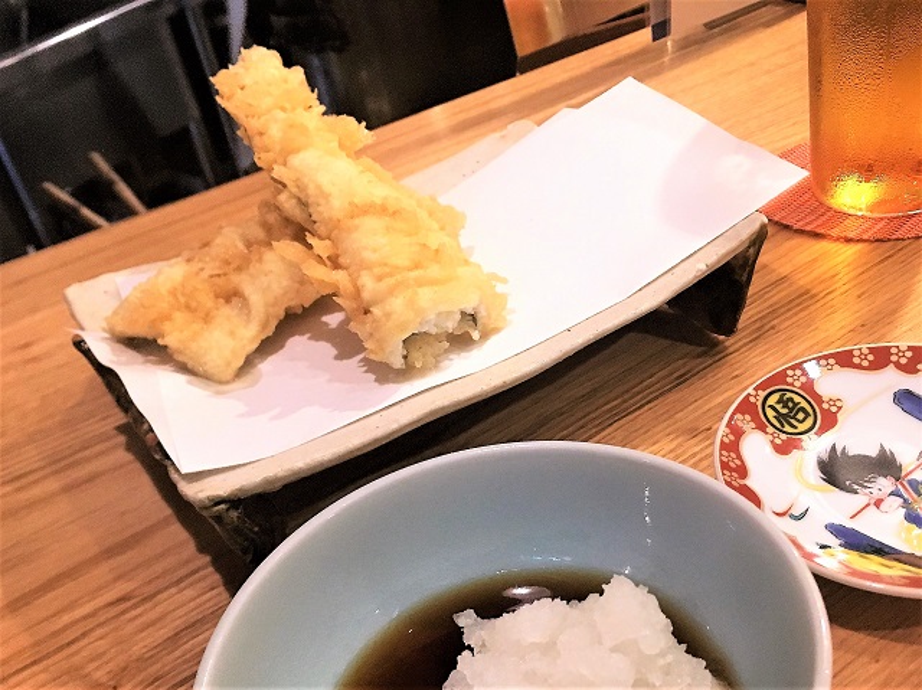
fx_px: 772
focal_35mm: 29
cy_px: 345
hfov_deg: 61.7
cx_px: 461
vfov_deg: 48.2
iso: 125
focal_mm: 4.15
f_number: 2.2
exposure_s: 1/30
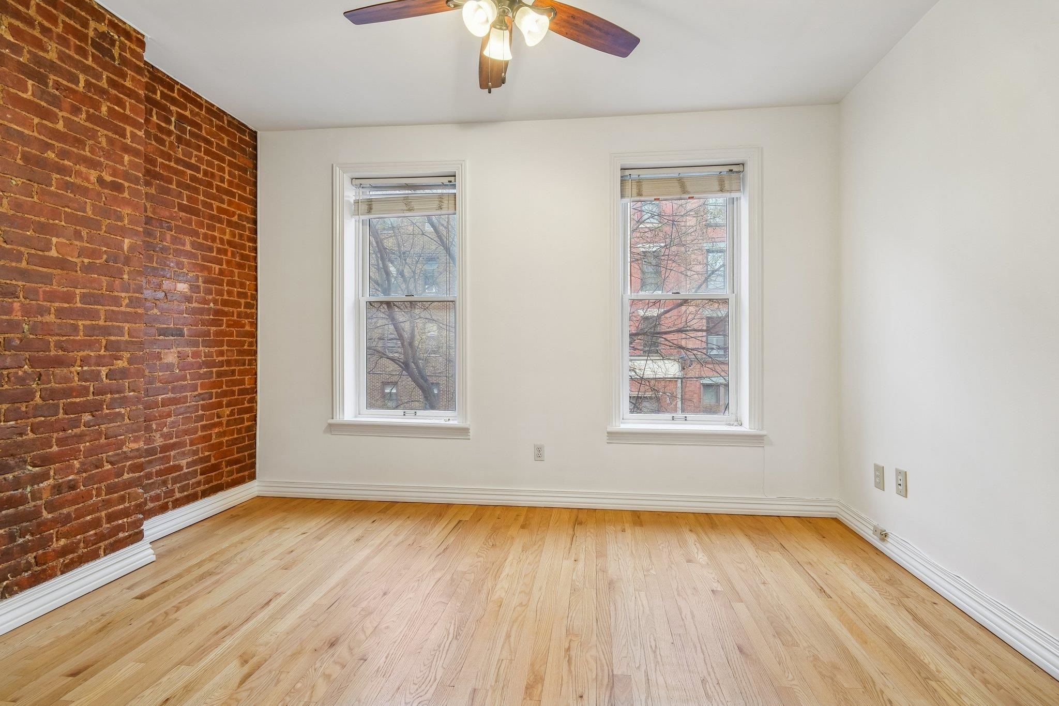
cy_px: 353
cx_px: 530
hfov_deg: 96.7
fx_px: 471
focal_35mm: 16
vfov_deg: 73.7
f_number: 8
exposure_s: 1/8
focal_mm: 16
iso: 400
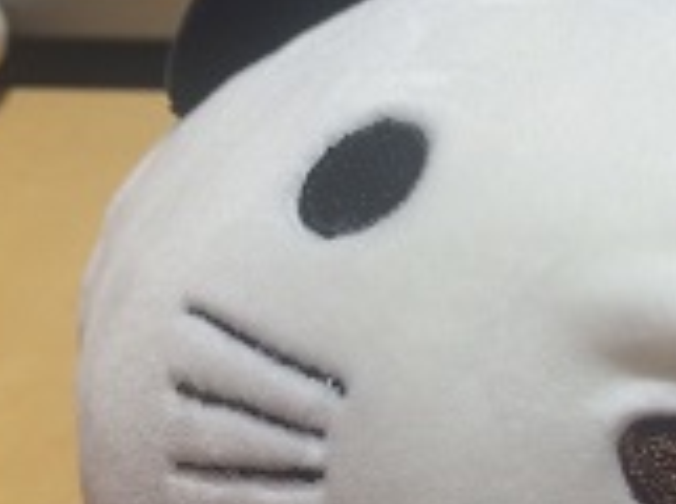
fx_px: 1422
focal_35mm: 73
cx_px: 653
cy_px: 384
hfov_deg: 25.6
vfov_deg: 19.9
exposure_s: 1/121
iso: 32
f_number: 2.2
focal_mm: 4.15
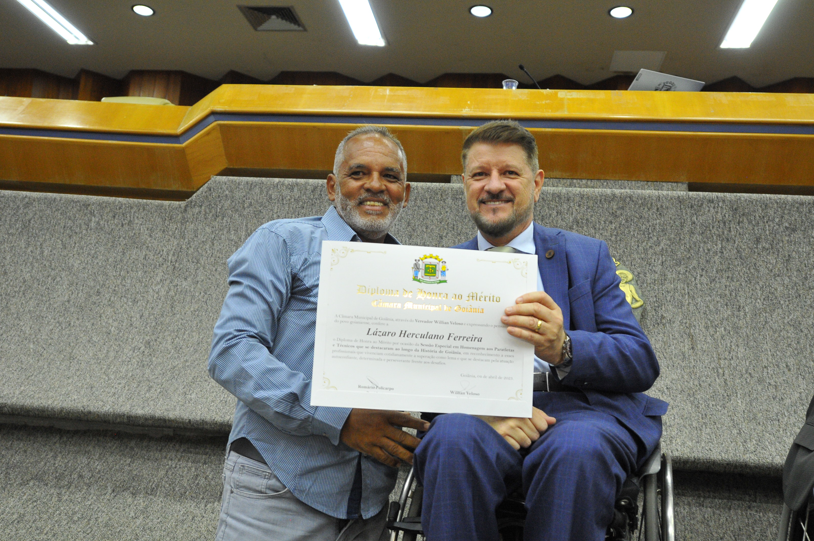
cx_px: 407
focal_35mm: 36
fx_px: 813
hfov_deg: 53.2
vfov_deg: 36.8
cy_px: 270
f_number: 2.8
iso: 1600
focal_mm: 24
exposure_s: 1/125
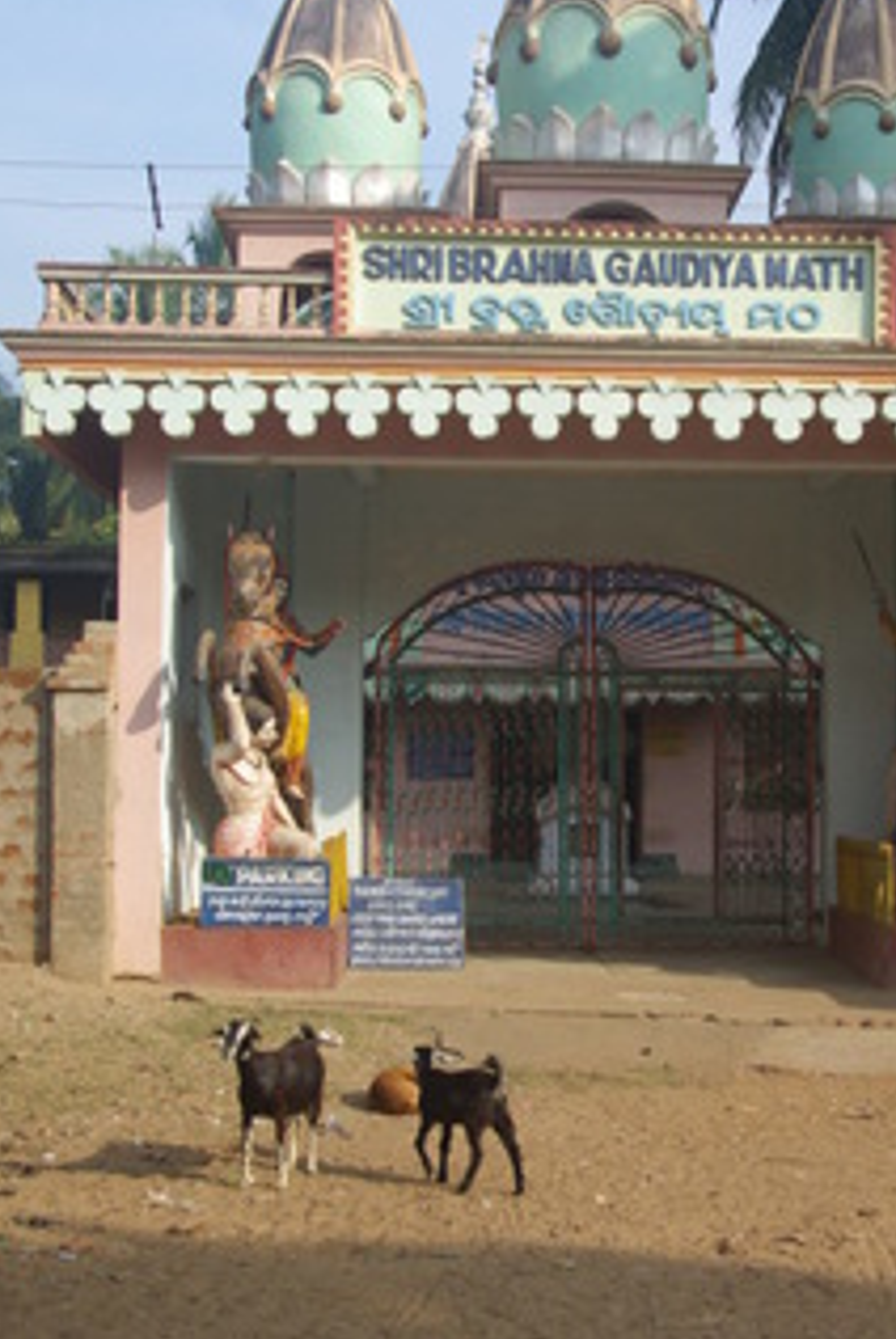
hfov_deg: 22.9
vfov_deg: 33.9
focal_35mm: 59
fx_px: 2198
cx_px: 600
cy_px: 680
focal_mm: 26
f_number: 5.6
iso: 100
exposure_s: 1/90
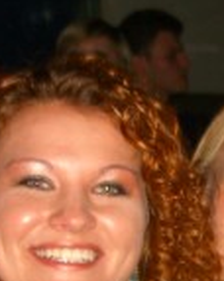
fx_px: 1296
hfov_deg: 9.8
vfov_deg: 12.3
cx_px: 248
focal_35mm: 156
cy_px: 265
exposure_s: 1/60
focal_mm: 7.9
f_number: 2.8
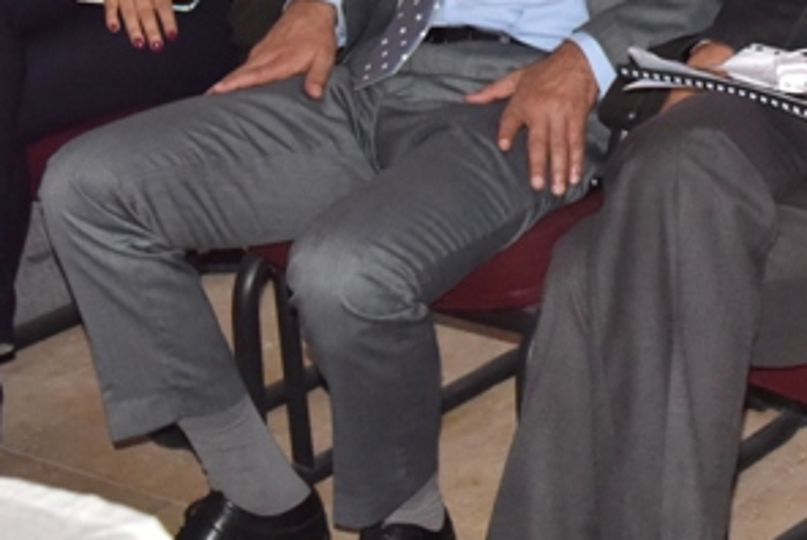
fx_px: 3411
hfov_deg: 13.2
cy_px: -282
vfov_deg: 8.8
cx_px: 932
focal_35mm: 152
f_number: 7.1
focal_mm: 44
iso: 3200
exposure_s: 1/100
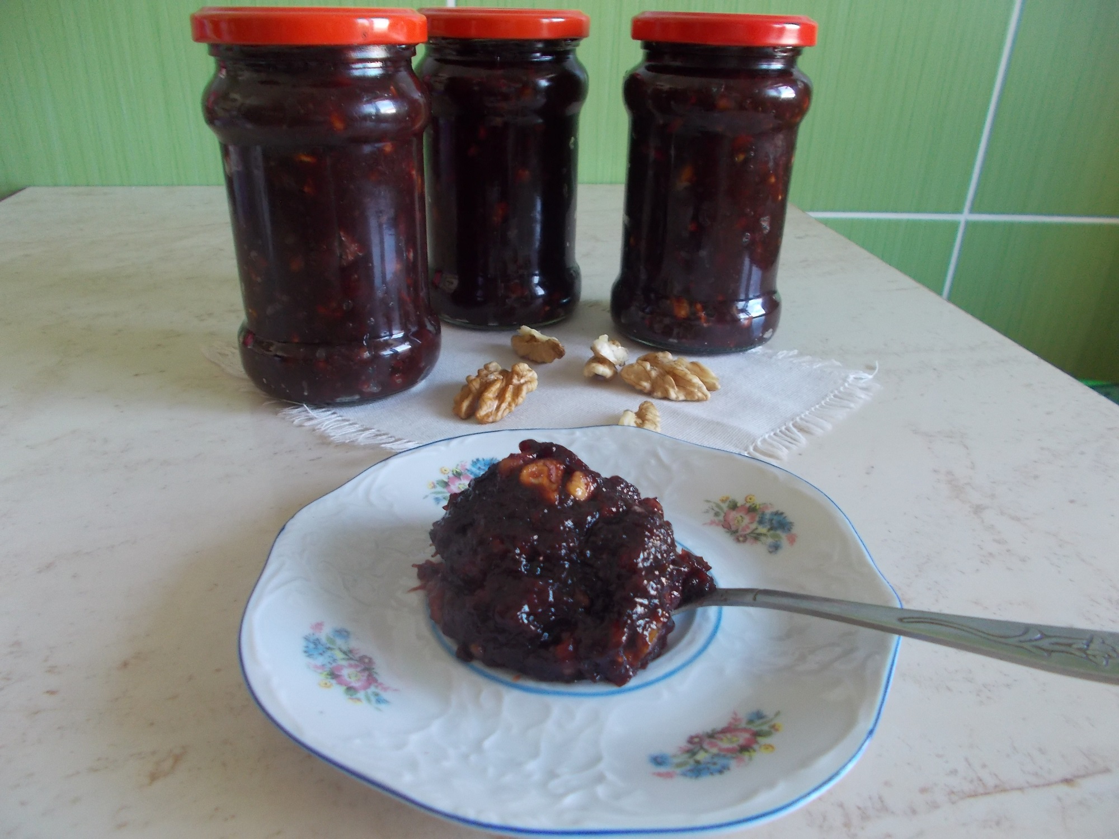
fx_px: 840
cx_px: 560
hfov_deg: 67.3
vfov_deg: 53.1
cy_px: 420
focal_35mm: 26
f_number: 3.2
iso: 200
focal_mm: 4.6
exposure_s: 1/25
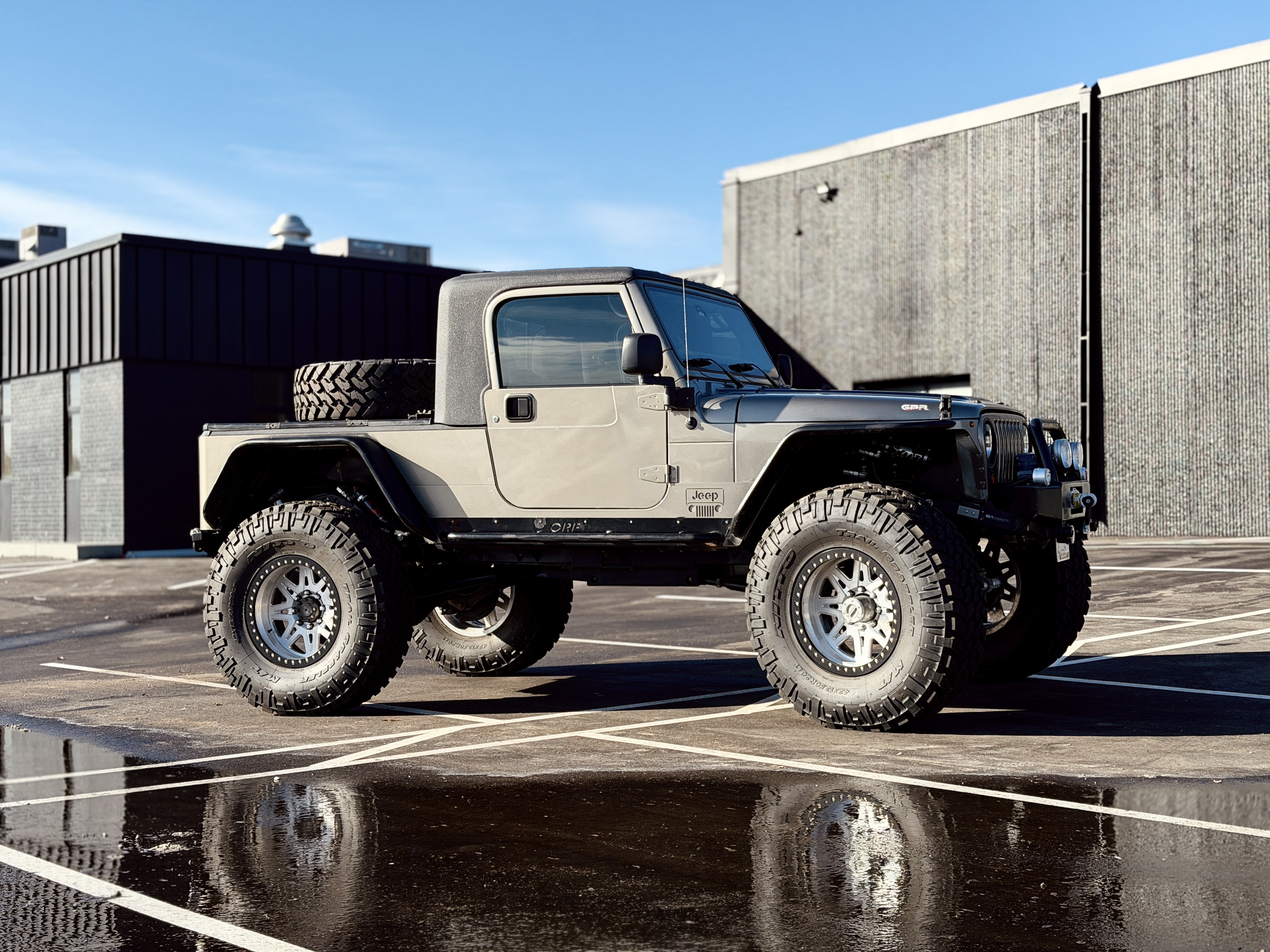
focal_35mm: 48
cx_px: 635
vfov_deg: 30.3
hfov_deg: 39.7
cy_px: 476
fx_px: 1761
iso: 100
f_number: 1.78
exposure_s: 1/1575
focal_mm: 6.76
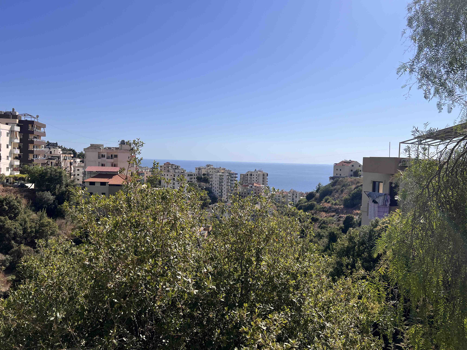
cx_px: 234
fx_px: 351
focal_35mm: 26
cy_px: 175
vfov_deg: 53.1
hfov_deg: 67.3
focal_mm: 5.7
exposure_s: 1/8000
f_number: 1.5
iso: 50
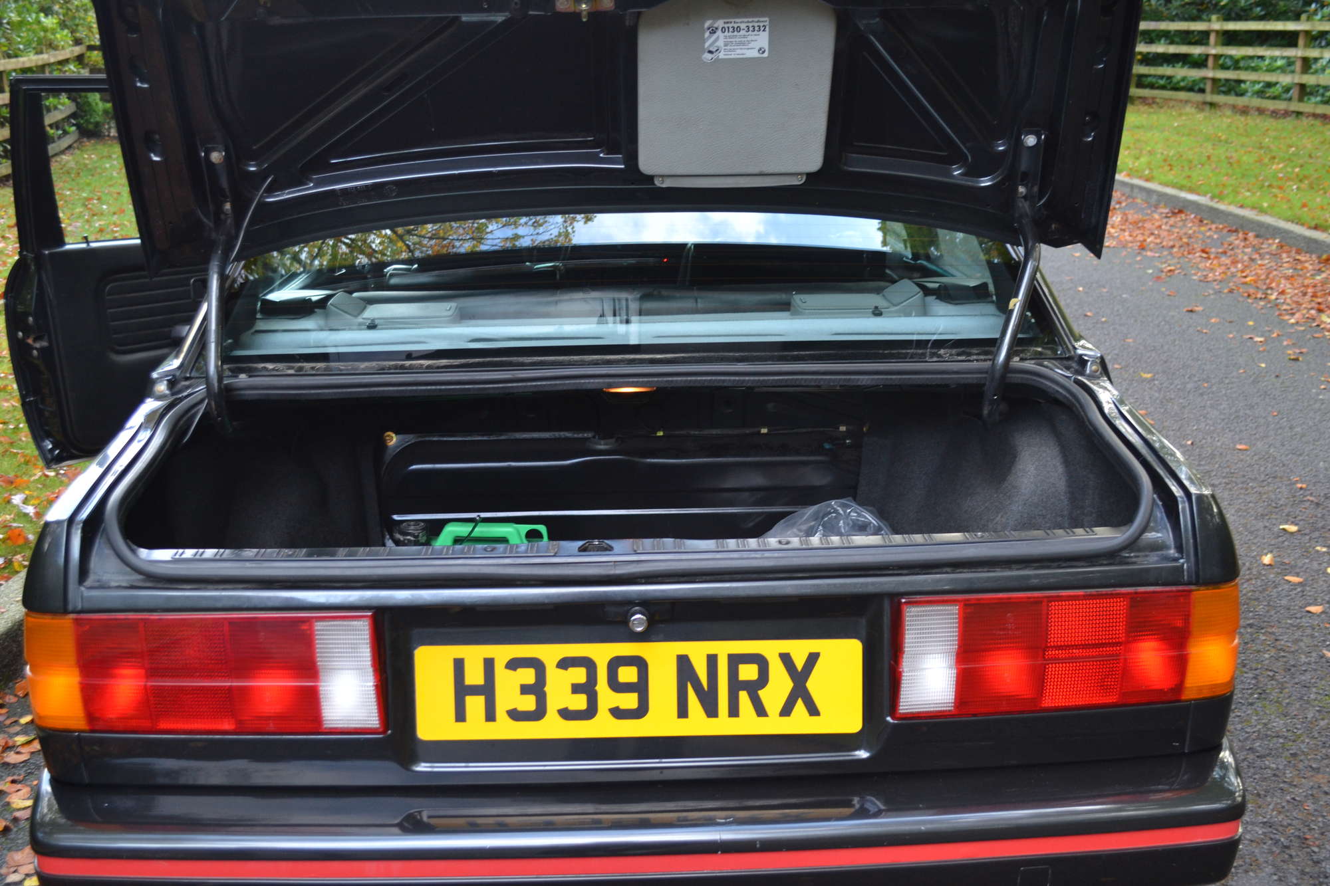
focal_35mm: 39
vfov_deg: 34.2
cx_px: 665
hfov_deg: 49.6
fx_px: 1441
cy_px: 443
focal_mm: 26
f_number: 4.2
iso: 560
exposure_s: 1/60
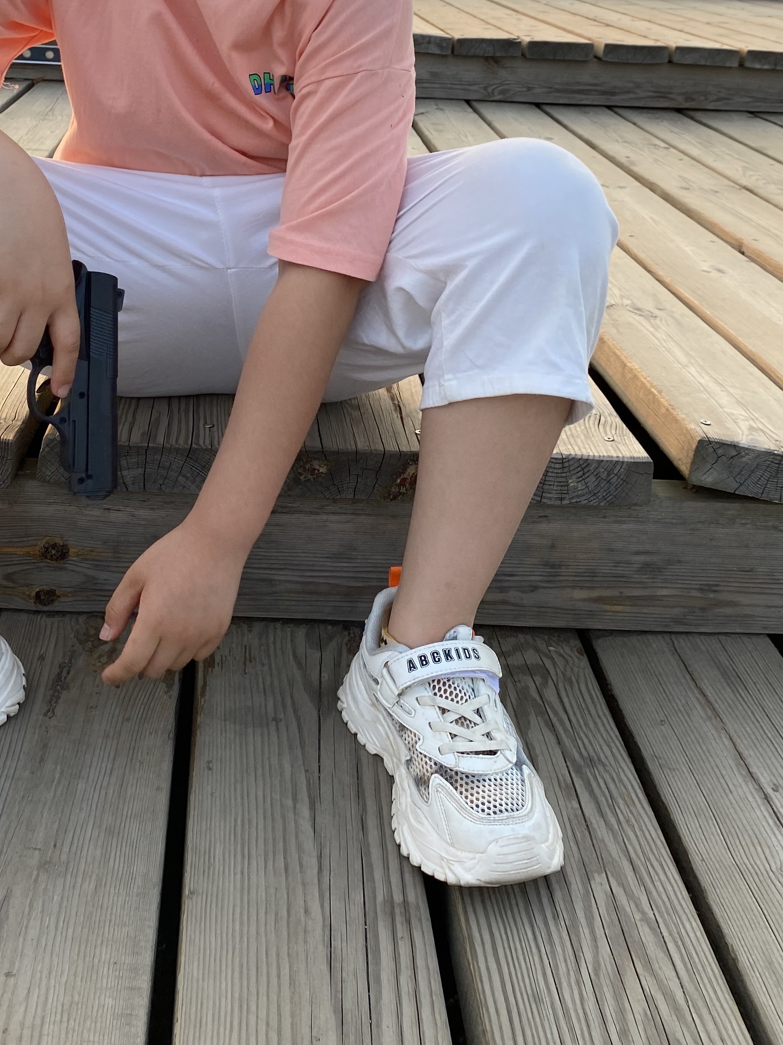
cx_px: 326
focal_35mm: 44
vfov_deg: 41.4
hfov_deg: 32.8
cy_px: 236
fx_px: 1327
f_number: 1.8
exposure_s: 1/326
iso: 32
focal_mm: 4.25
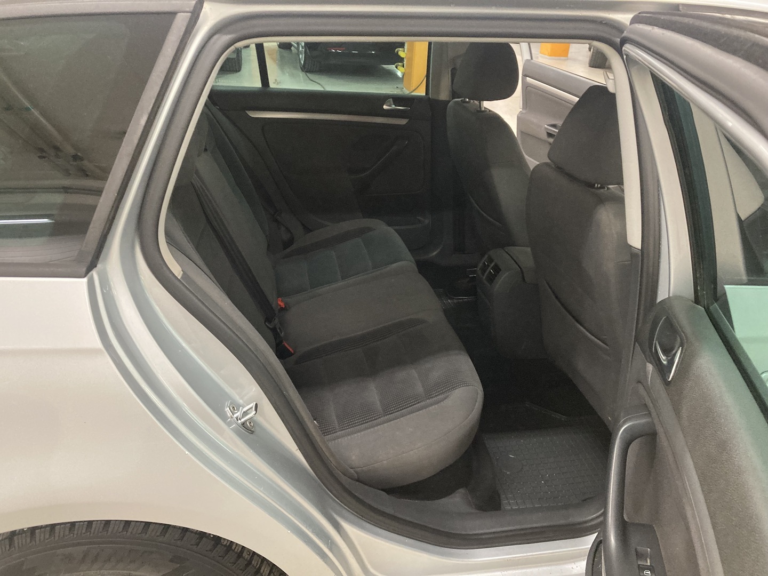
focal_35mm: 28
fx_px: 621
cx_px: 384
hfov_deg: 63.4
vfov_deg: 49.7
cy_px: 288
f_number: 1.8
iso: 320
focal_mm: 3.99
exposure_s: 1/33
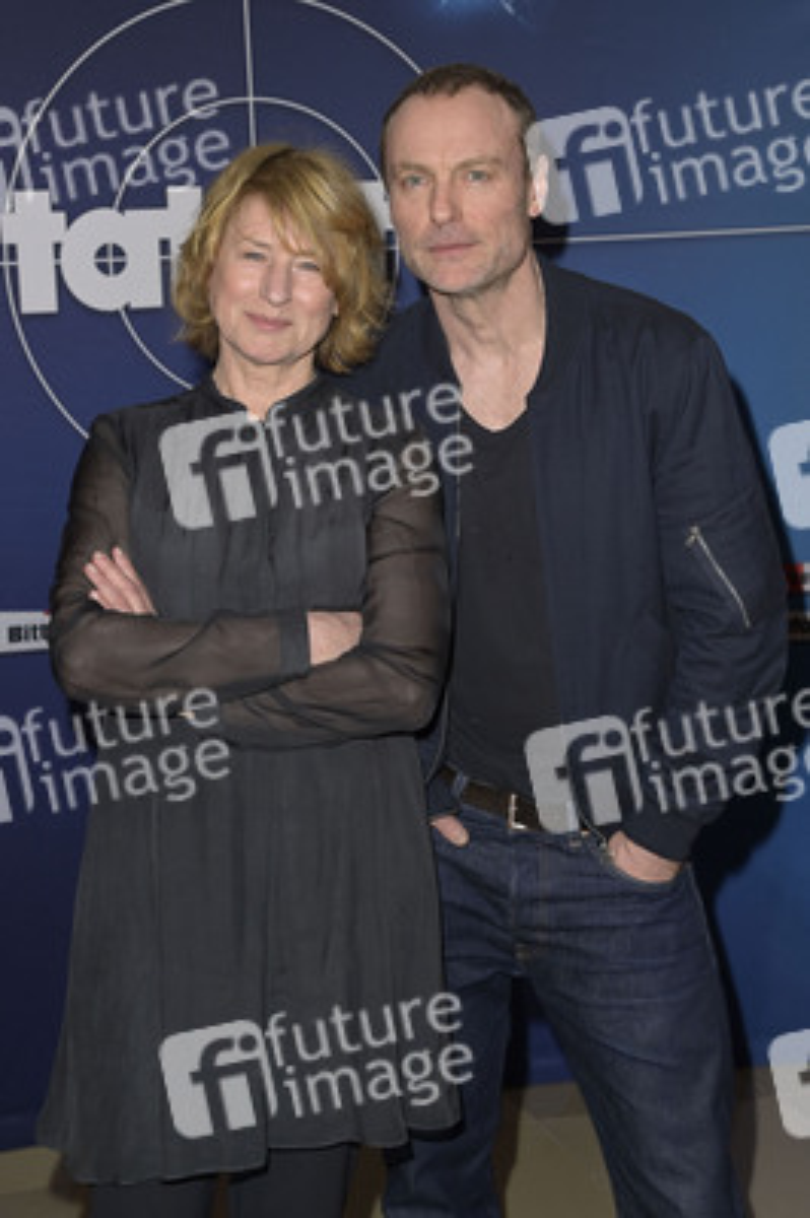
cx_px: 405
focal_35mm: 55
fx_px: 1859
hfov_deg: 24.6
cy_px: 609
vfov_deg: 36.3
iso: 640
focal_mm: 55
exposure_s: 1/250
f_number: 5.6
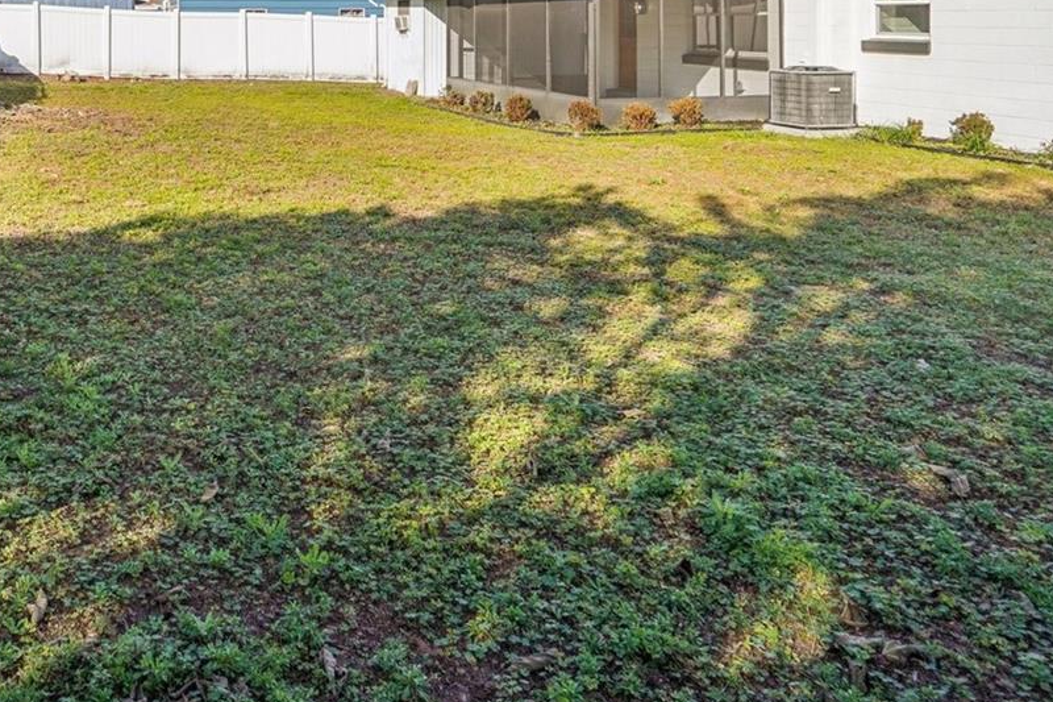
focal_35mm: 30
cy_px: 30
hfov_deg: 57.5
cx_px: 217
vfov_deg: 39.4
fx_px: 877
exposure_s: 1/250
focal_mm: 10
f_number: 8
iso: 100
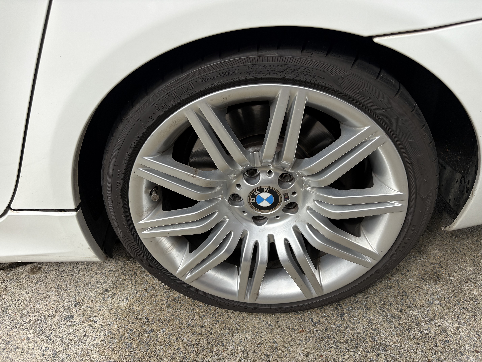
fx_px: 362
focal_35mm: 26
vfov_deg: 53.1
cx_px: 241
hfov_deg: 67.3
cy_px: 181
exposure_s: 1/1420
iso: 50
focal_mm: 5.96
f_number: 1.6
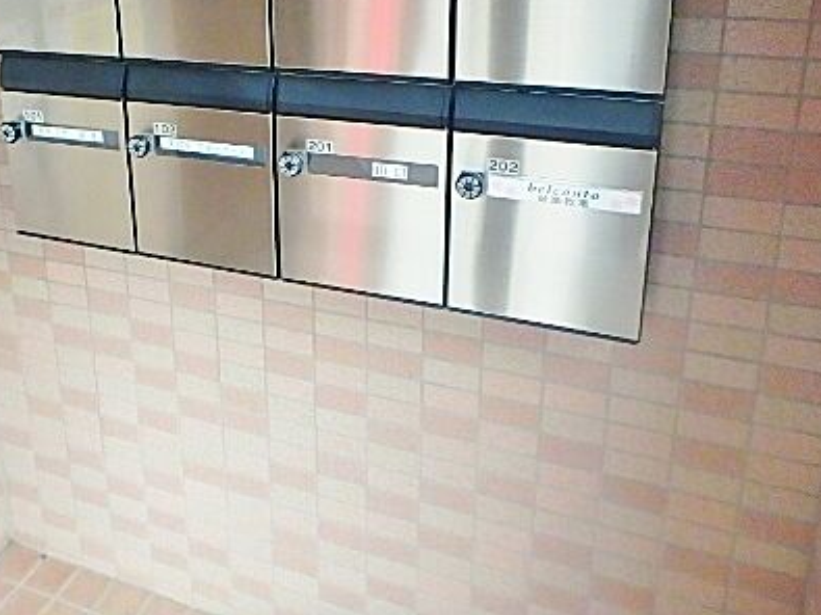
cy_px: 118
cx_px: 270
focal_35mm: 34
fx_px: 806
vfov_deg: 40.0
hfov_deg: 52.9
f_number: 3.5
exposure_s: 1/30
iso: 640
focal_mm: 3.7
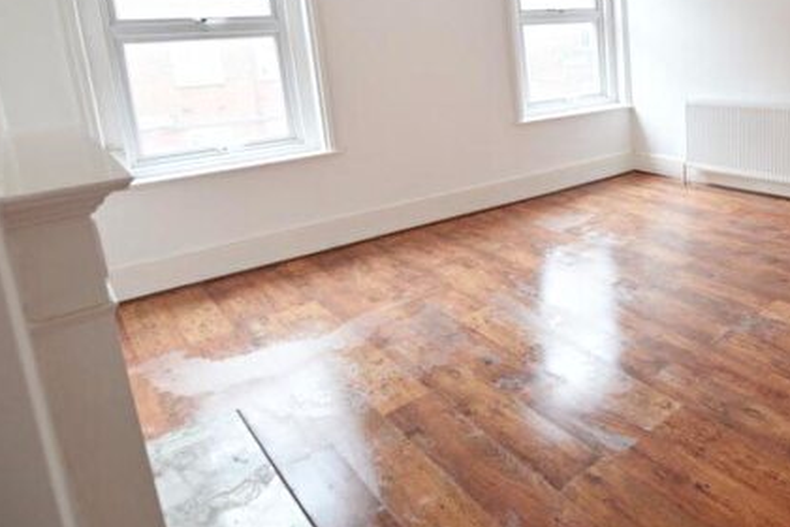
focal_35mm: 25
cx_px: 647
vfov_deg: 49.5
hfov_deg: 64.3
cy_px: 139
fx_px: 549
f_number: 3.5
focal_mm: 10
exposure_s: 1/60
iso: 400
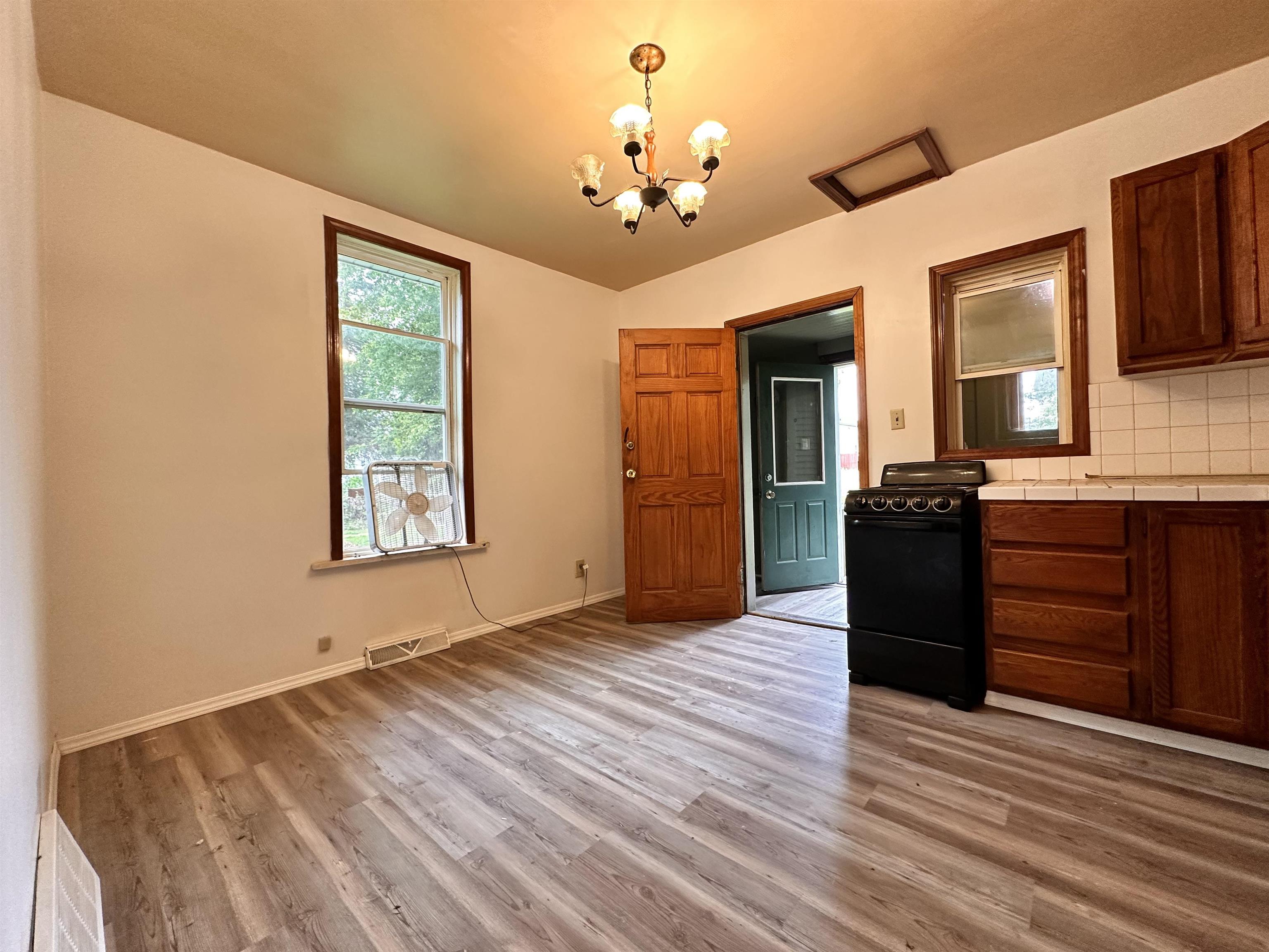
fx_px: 513
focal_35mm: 14
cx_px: 634
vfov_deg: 85.7
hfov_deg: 102.1
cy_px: 476
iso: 250
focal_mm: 2.22
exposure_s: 1/120
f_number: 2.2
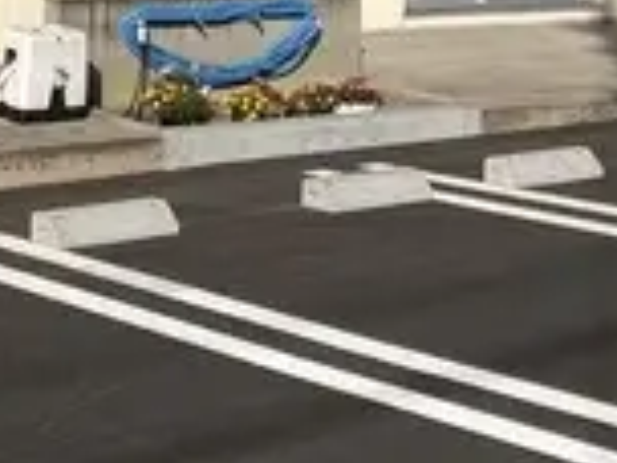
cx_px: -45
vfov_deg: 12.0
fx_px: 2103
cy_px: -236
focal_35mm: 118
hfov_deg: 16.2
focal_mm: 3.99
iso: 32
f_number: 1.8
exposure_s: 1/3472
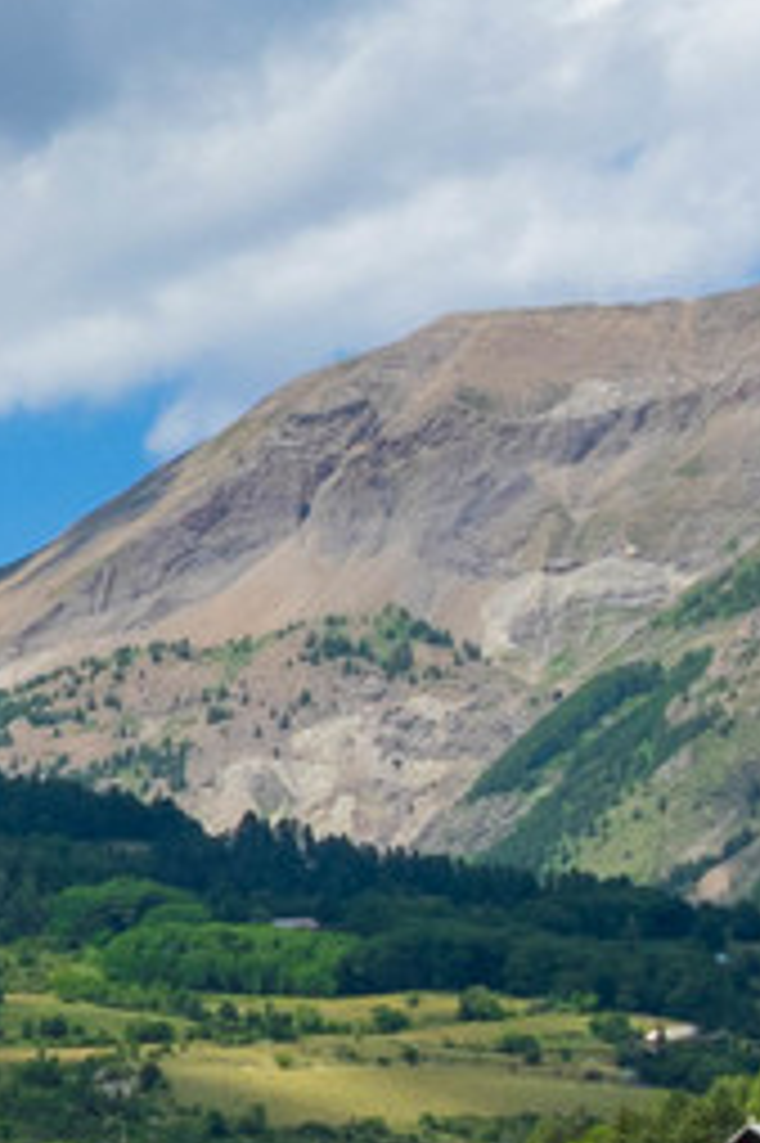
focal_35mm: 157
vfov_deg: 12.5
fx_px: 4978
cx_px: -2100
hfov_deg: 7.0
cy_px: 1634
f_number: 11
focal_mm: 12.3
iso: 100
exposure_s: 1/160
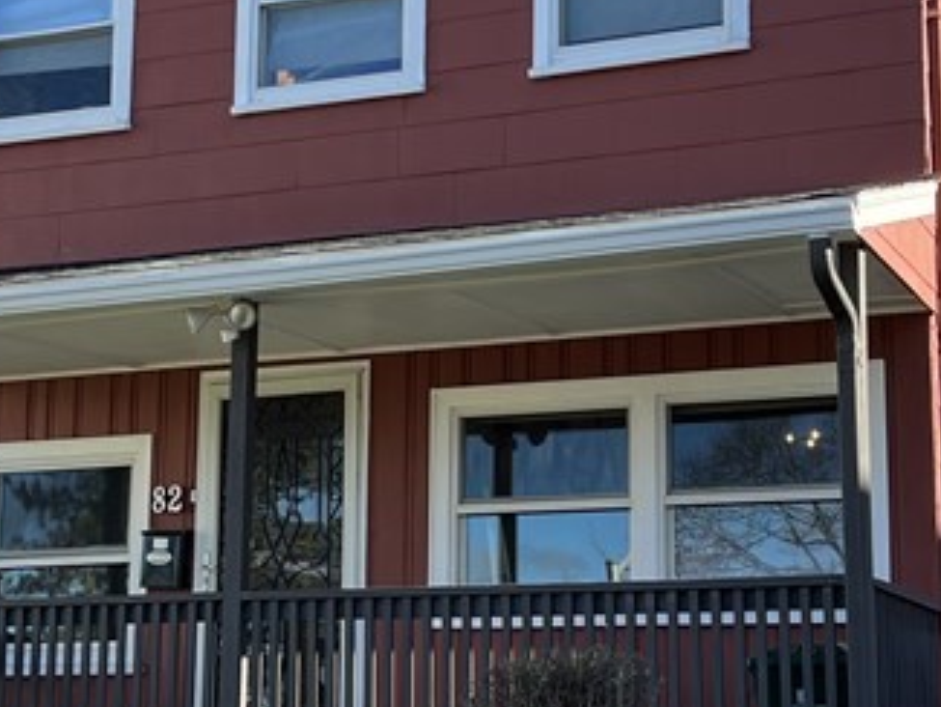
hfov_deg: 23.8
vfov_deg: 18.0
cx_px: 420
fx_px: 2230
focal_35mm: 82
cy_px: 333
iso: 50
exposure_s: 1/1553
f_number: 1.5
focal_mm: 5.7
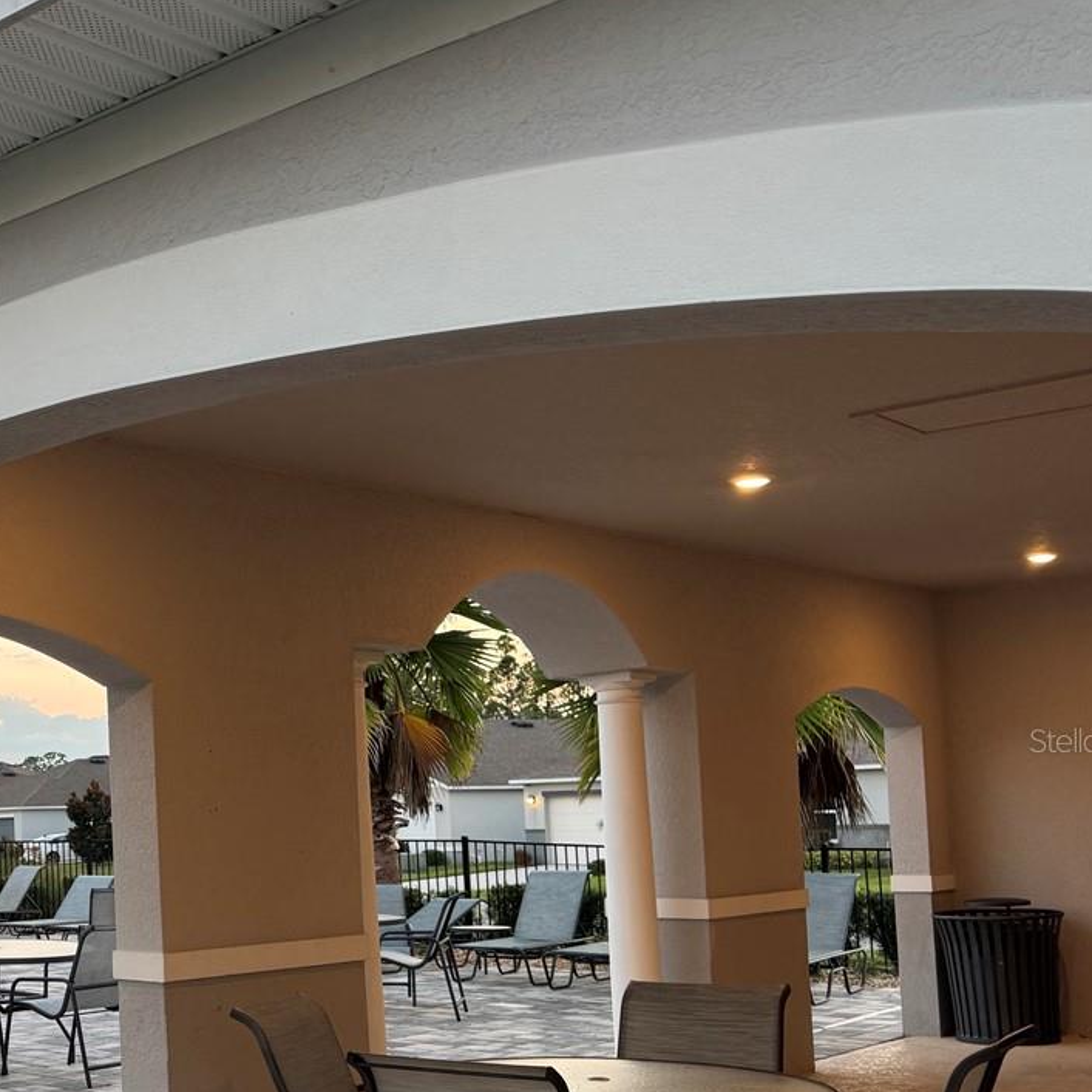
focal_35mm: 48
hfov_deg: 31.9
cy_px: 740
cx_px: -60
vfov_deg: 35.0
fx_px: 1713
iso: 125
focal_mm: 6.76
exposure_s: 1/120
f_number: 1.78
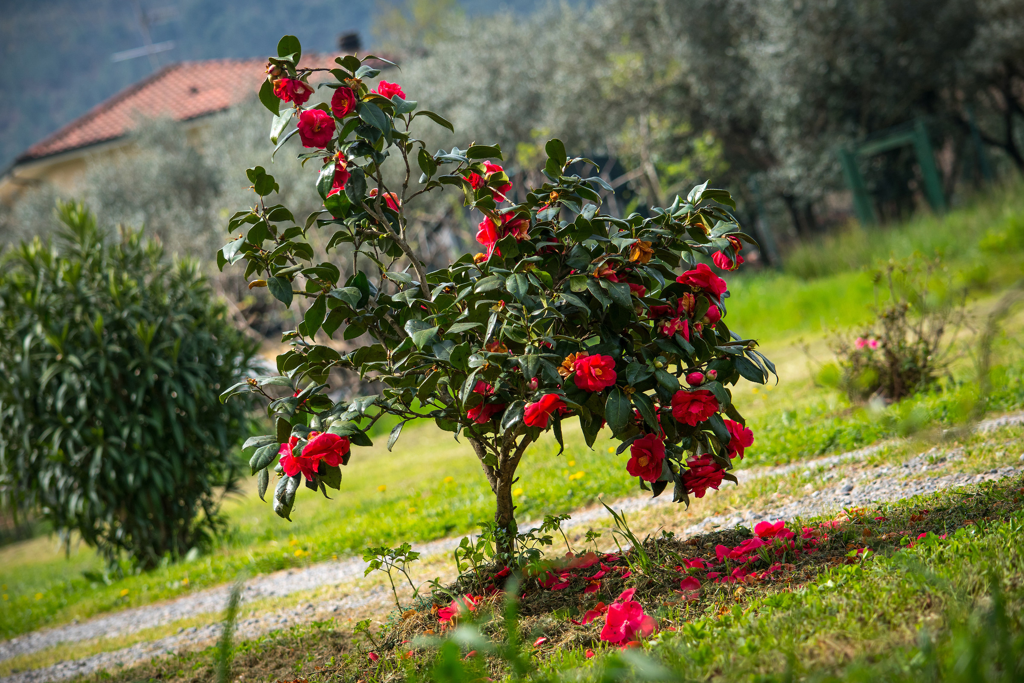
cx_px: 512
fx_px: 4352
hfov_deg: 13.4
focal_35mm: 153
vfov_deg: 9.0
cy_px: 342
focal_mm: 102
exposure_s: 1/800
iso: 200
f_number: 5
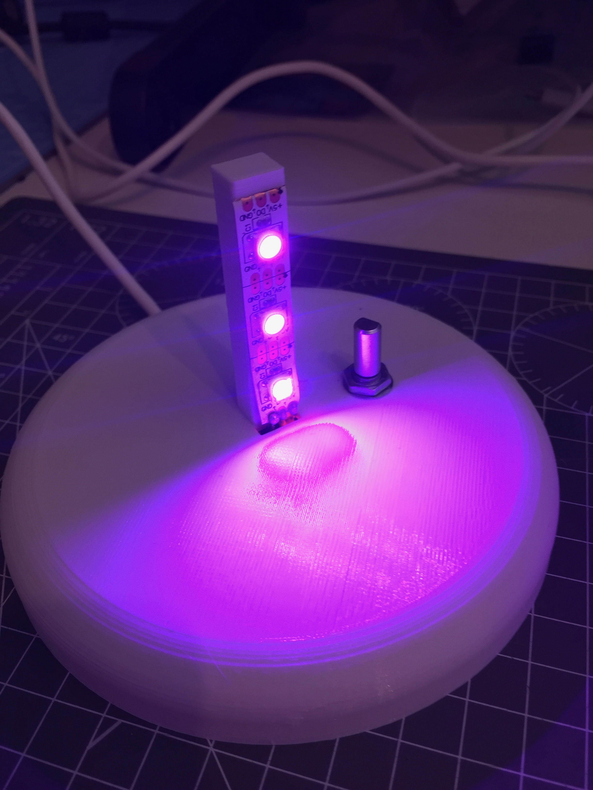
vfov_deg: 61.7
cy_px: 395
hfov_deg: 48.2
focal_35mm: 29
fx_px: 662
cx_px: 296
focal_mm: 4.15
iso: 40
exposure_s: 1/50
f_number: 2.2
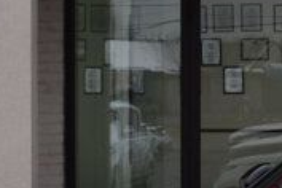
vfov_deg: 5.5
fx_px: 1973
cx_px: 413
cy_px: 150
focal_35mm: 252
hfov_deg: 8.0
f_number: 9
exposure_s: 1/100
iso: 400
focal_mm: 29
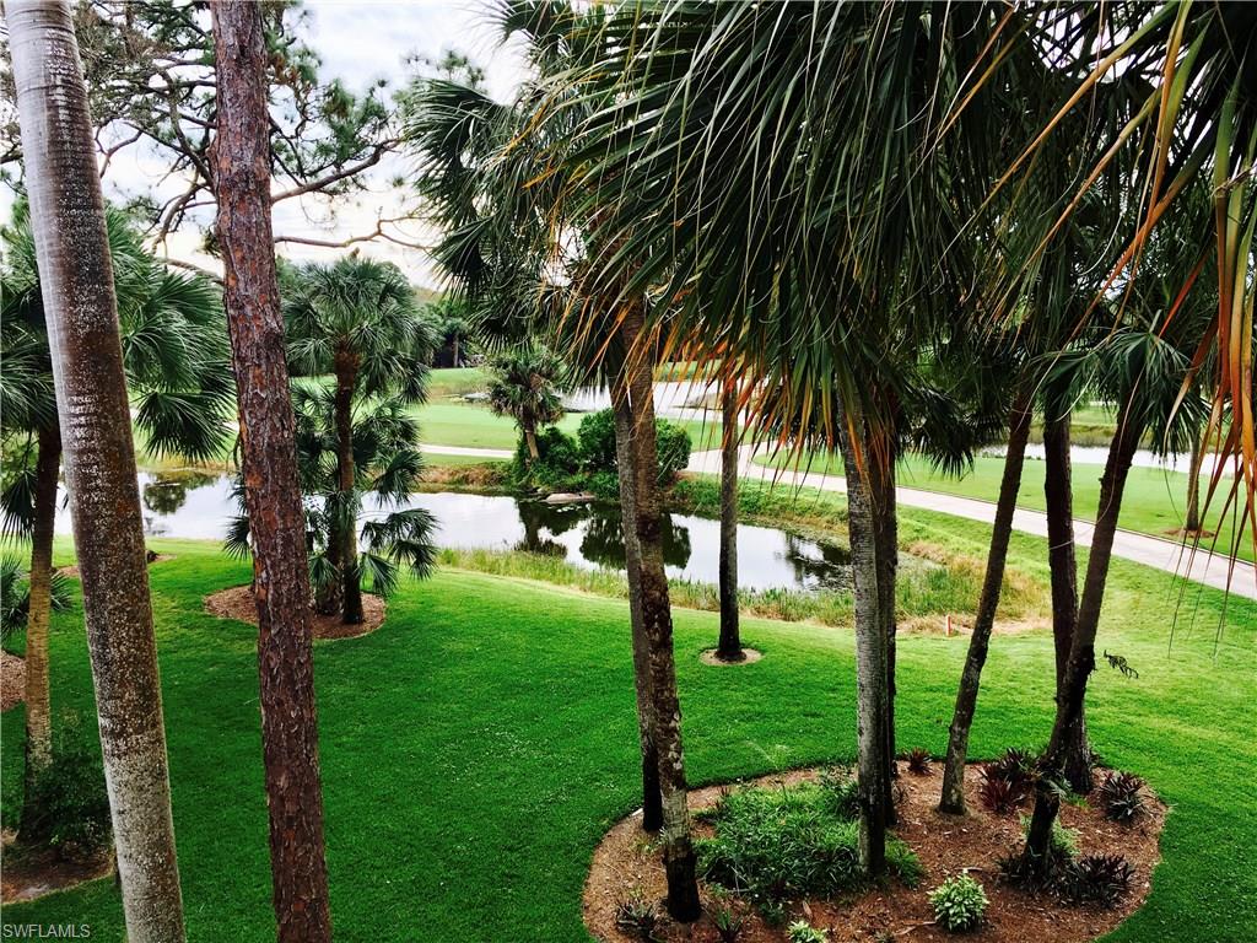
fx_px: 1053
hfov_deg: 61.7
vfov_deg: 48.2
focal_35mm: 29
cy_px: 472
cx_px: 628
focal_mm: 4.15
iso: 25
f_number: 2.2
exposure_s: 1/452
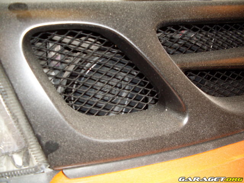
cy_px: 92
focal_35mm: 38
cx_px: 122
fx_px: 268
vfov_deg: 37.7
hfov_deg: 49.0
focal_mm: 6.3
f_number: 2.8
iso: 100
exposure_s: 1/45
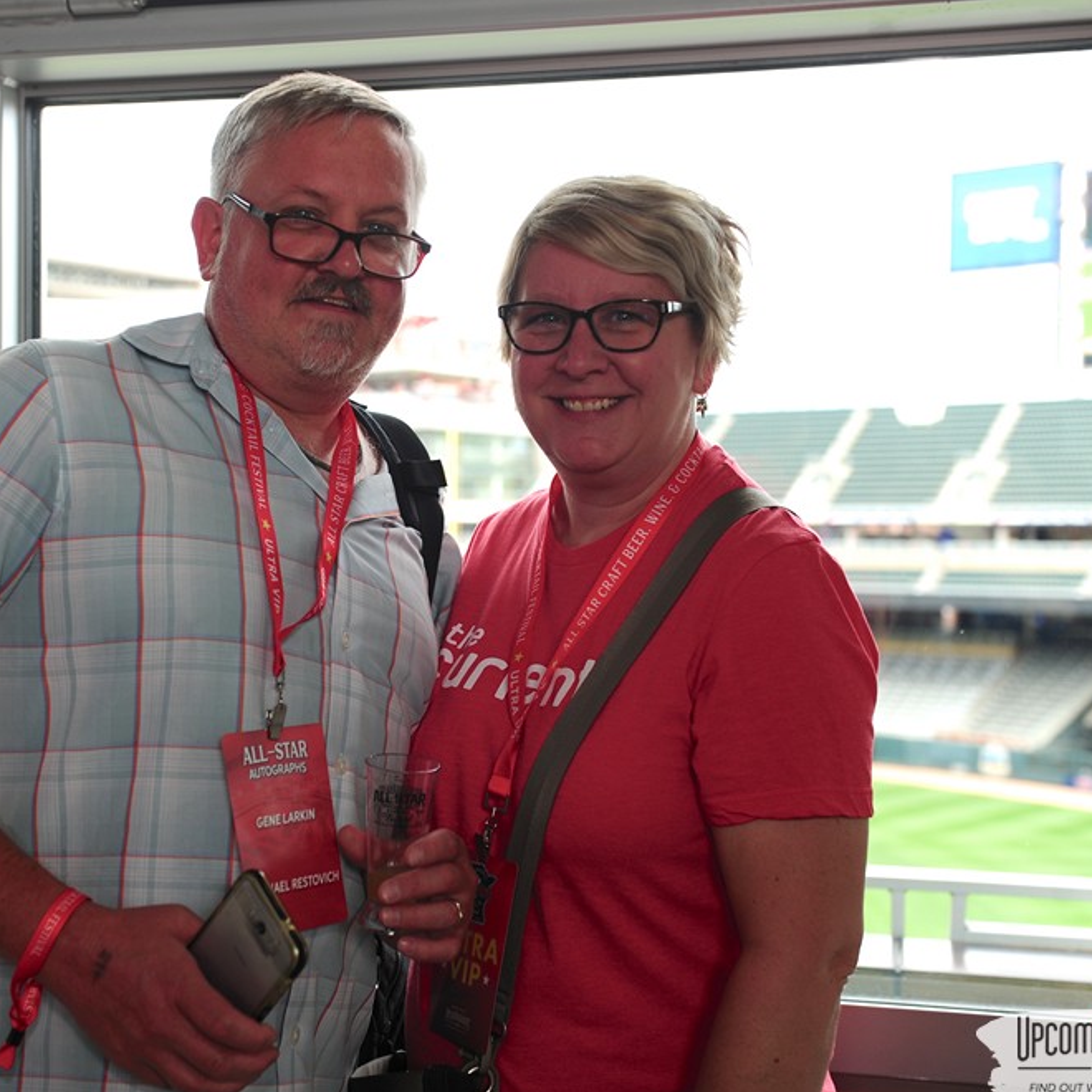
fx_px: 1927
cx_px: 429
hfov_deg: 31.5
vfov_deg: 31.6
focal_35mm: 54
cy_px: 548
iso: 250
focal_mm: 42
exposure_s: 1/250
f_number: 3.5
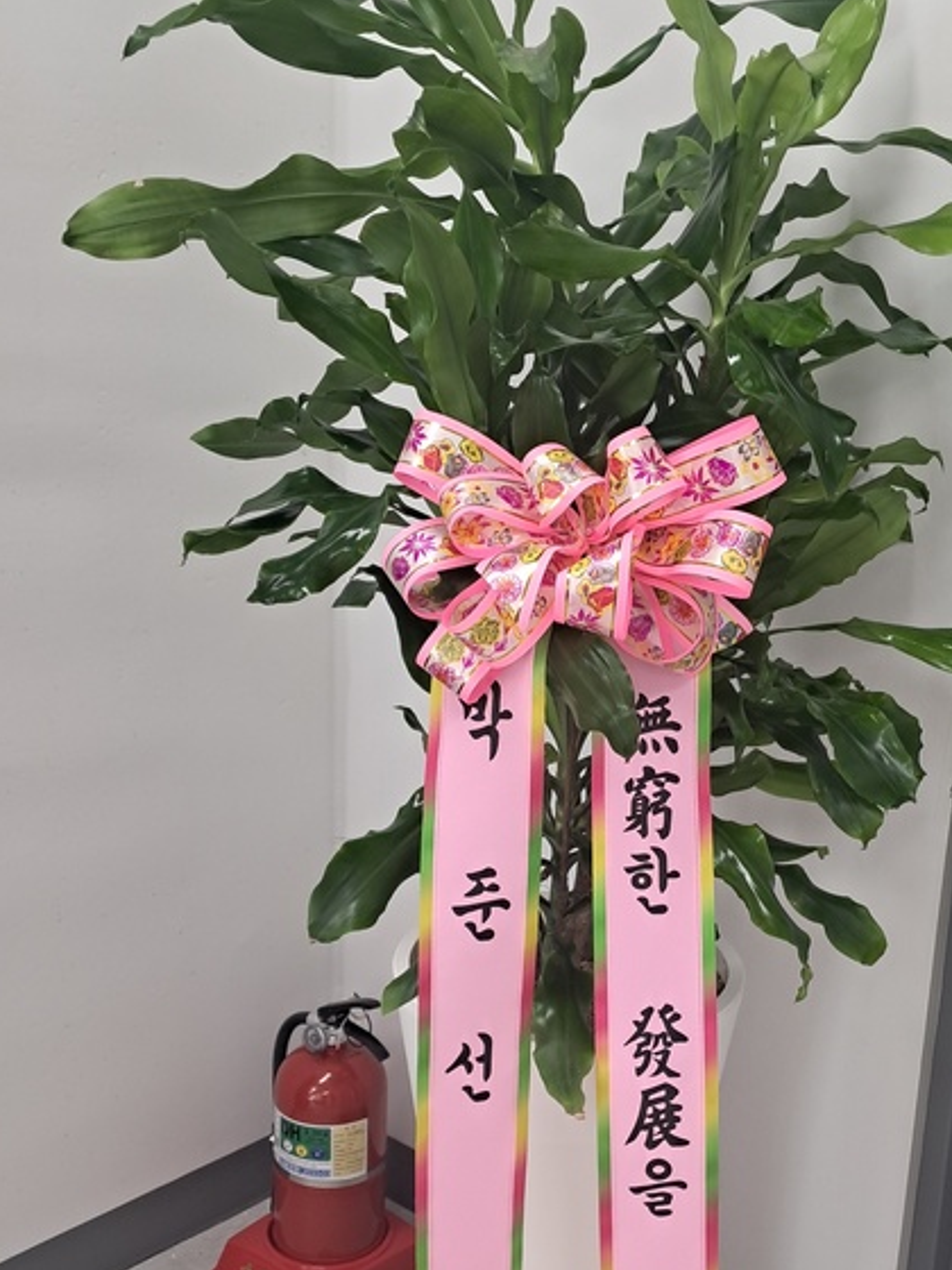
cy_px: 759
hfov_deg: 32.0
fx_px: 1650
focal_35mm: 45
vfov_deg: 41.9
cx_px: 601
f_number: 1.8
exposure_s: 1/60
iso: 125
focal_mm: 4
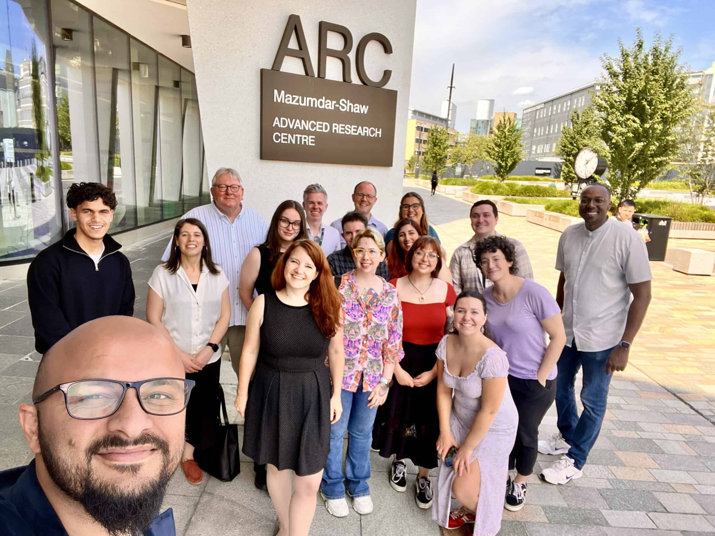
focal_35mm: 23
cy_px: 268
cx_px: 358
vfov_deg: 58.9
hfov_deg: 73.9
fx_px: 475
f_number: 2.2
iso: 32
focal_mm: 2.71
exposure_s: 1/185
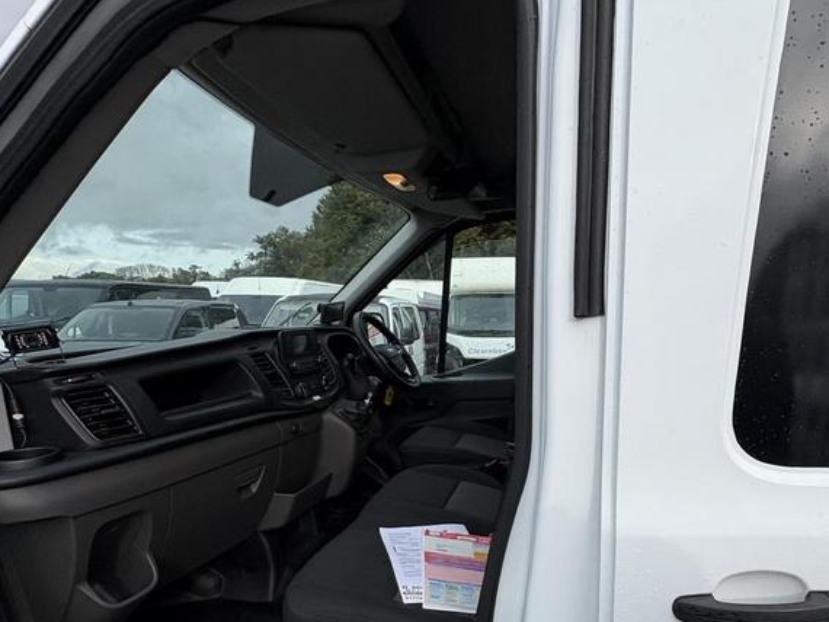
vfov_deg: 58.9
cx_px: 513
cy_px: 440
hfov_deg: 75.2
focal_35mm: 22
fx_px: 527
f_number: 2.2
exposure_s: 1/812
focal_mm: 2.22
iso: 40
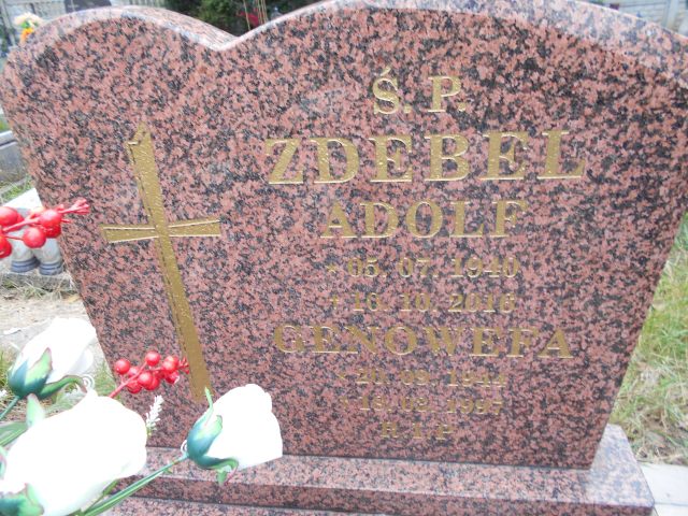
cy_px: 258
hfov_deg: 67.3
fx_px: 517
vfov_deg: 53.1
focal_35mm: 26
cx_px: 344
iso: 110
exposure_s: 1/30
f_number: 3.2
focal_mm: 4.6
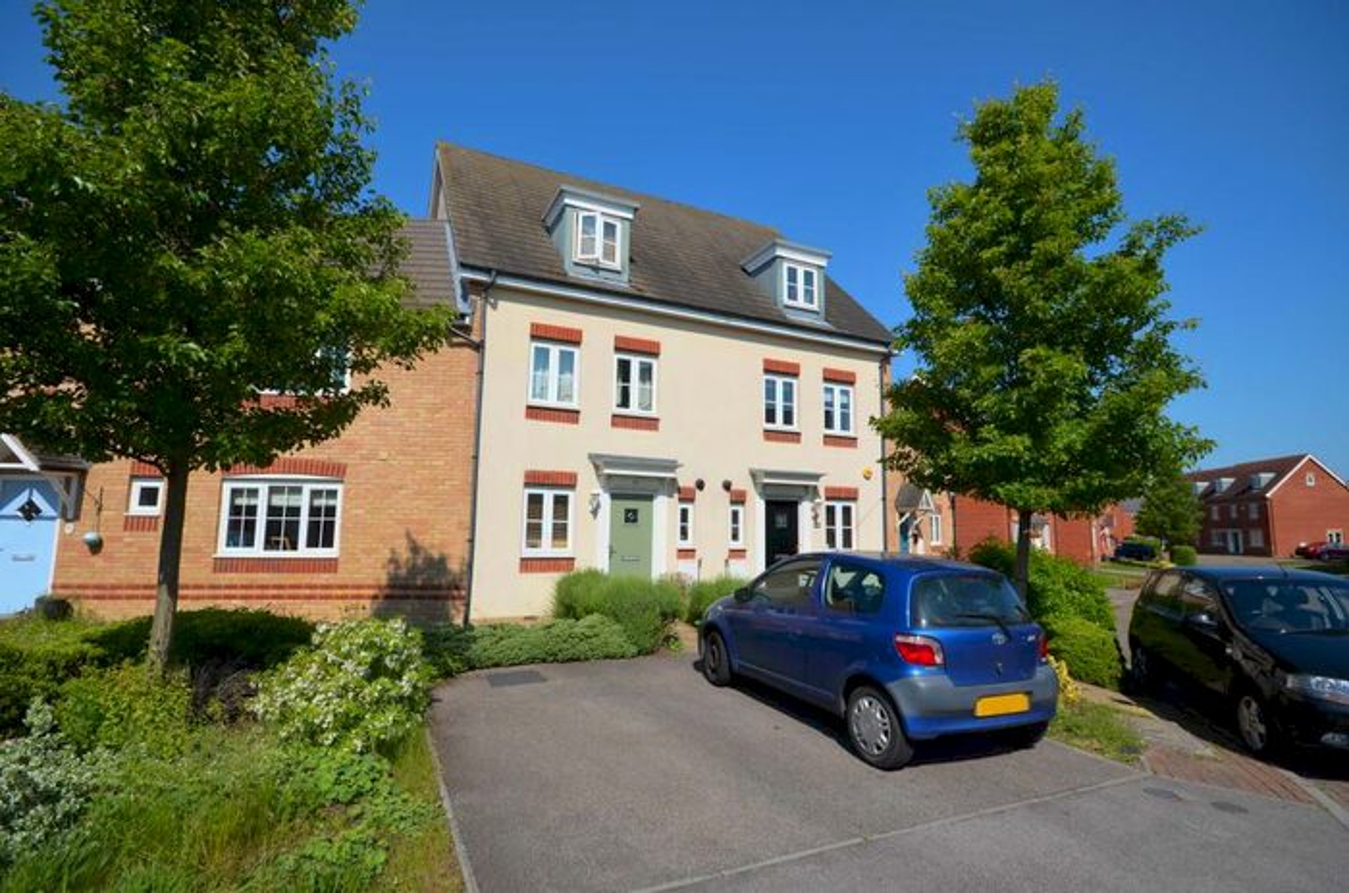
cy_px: 446
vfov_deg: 67.1
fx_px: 673
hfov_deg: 90.1
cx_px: 674
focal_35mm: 18
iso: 100
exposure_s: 1/320
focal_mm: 12
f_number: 9
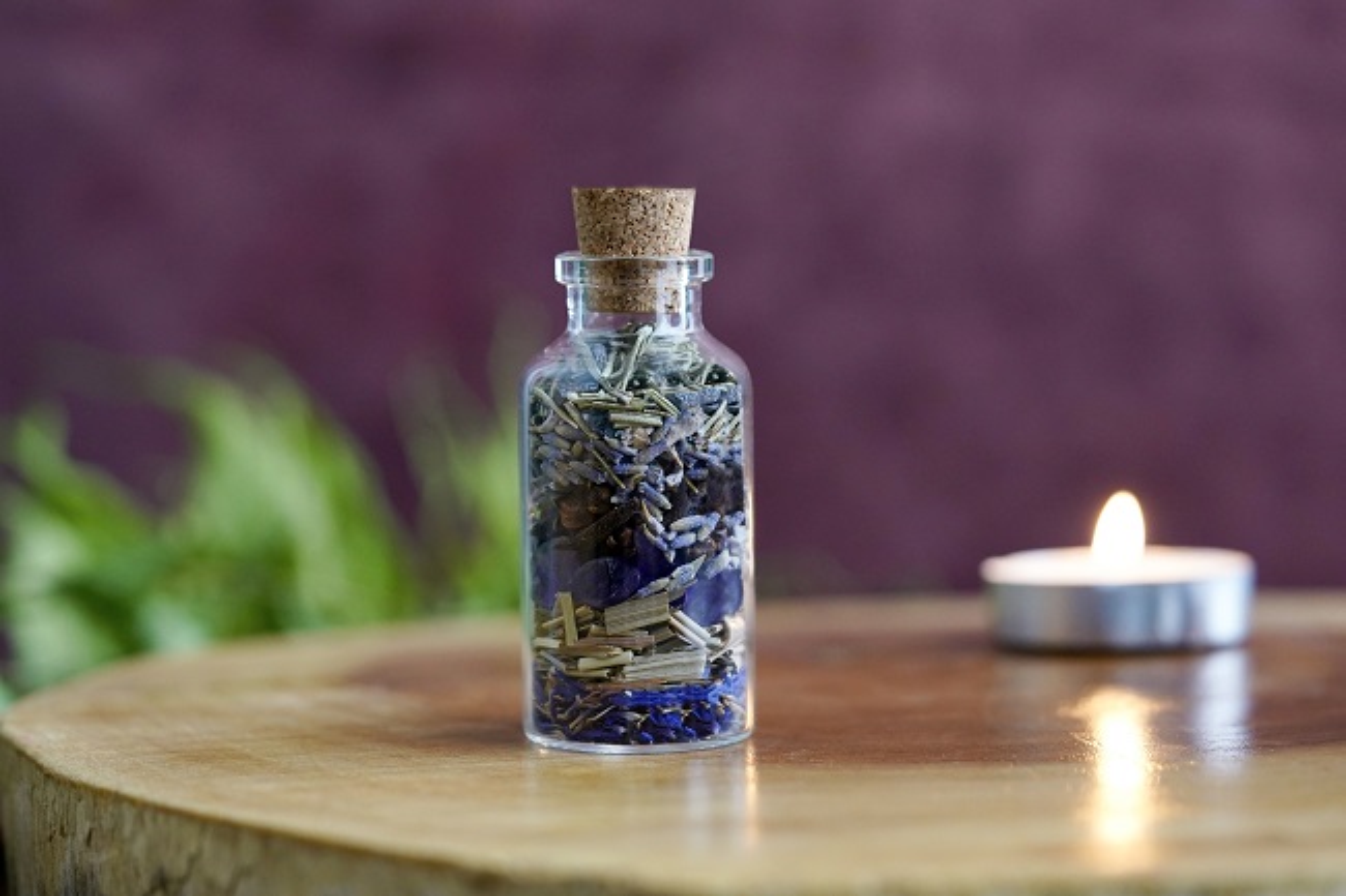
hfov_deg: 22.6
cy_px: 448
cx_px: 673
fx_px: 3364
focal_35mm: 90
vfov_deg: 15.2
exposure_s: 1/80
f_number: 4
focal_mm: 90
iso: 2000
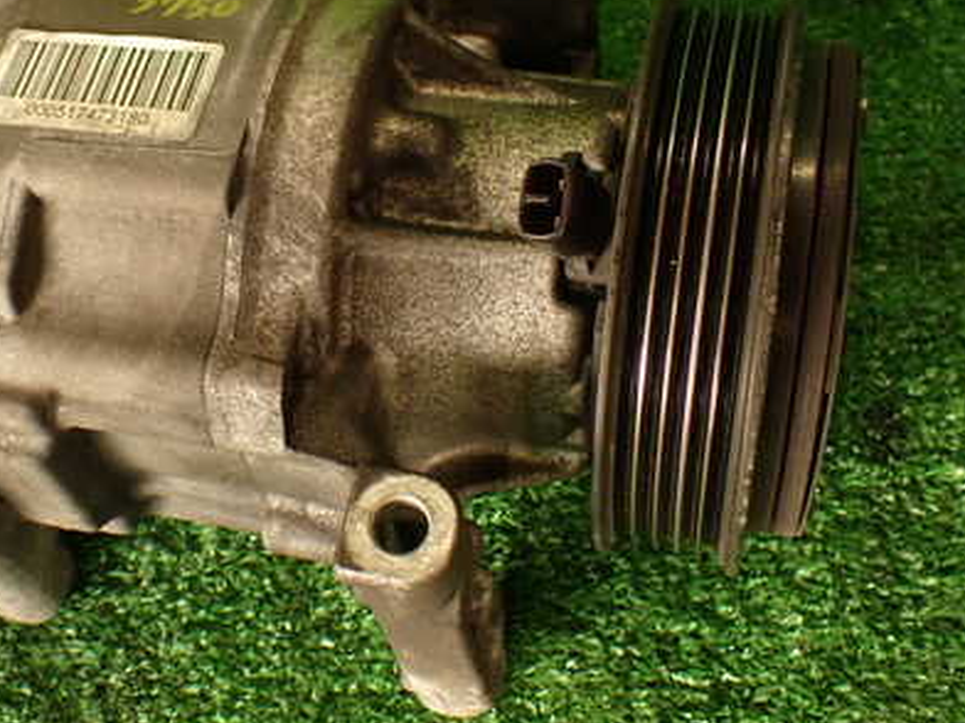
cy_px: 239
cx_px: 286
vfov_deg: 29.5
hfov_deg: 38.3
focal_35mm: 49
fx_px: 1366
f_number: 2.4
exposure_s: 1/60
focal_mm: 5.79
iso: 200
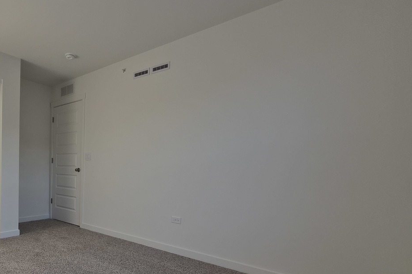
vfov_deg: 58.6
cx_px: 105
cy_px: 174
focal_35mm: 21
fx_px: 240
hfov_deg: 75.5
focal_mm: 1.7
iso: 25
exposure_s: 1/144
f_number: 2.2
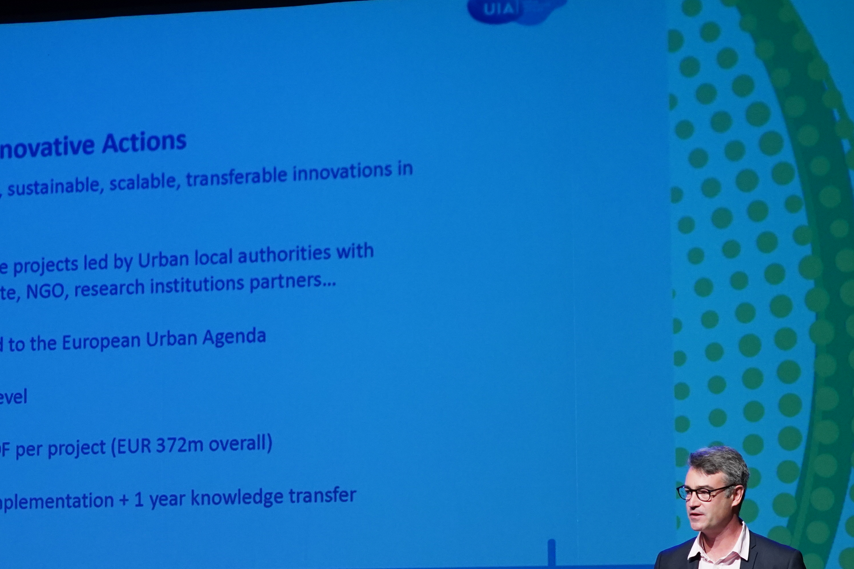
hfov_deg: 15.9
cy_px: 535
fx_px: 3060
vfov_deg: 10.6
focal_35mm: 129
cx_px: 276
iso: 3200
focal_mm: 64
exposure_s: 1/100
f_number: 4.5
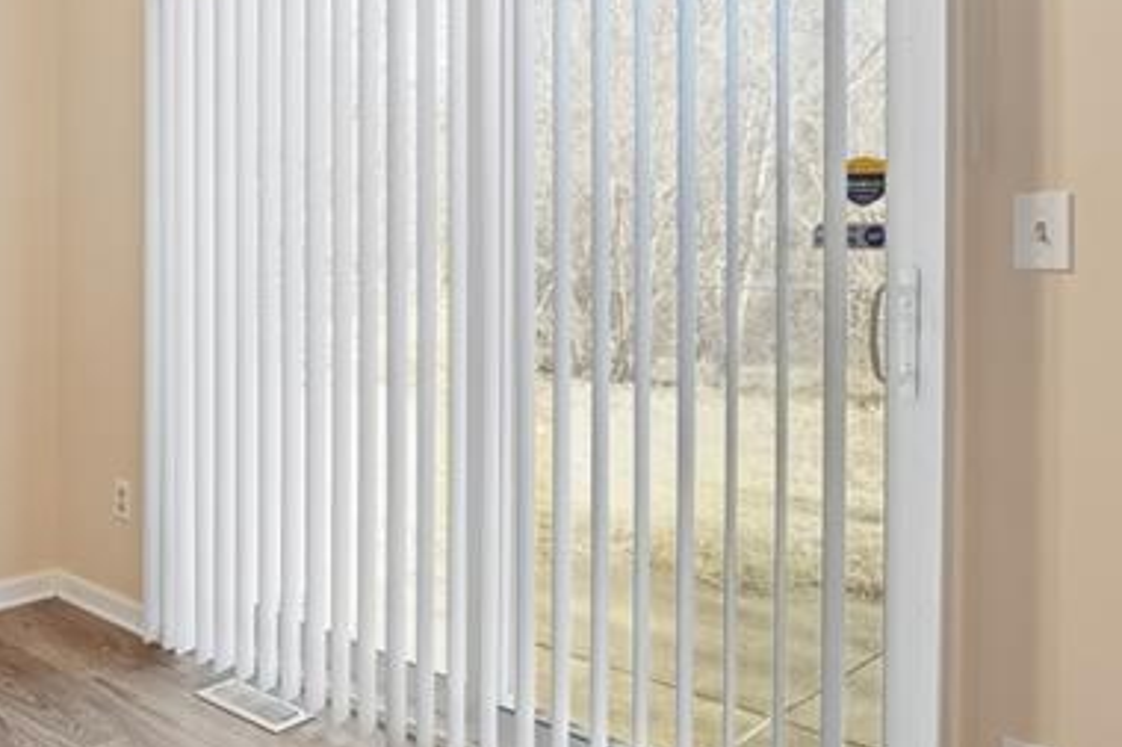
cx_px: 180
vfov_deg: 37.1
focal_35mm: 35
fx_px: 1090
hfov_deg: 50.2
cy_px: 211
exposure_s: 1/40
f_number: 8
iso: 400
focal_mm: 13
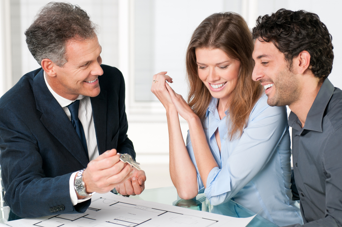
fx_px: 882
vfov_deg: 14.7
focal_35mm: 93
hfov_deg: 21.9
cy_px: 114
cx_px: 171
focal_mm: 62
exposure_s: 1/80
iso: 200
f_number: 3.2
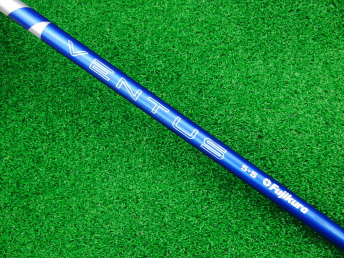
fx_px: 368
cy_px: 129
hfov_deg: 50.1
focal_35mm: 37
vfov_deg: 38.7
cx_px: 172
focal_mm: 6.42
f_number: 3.6
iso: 400
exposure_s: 1/25
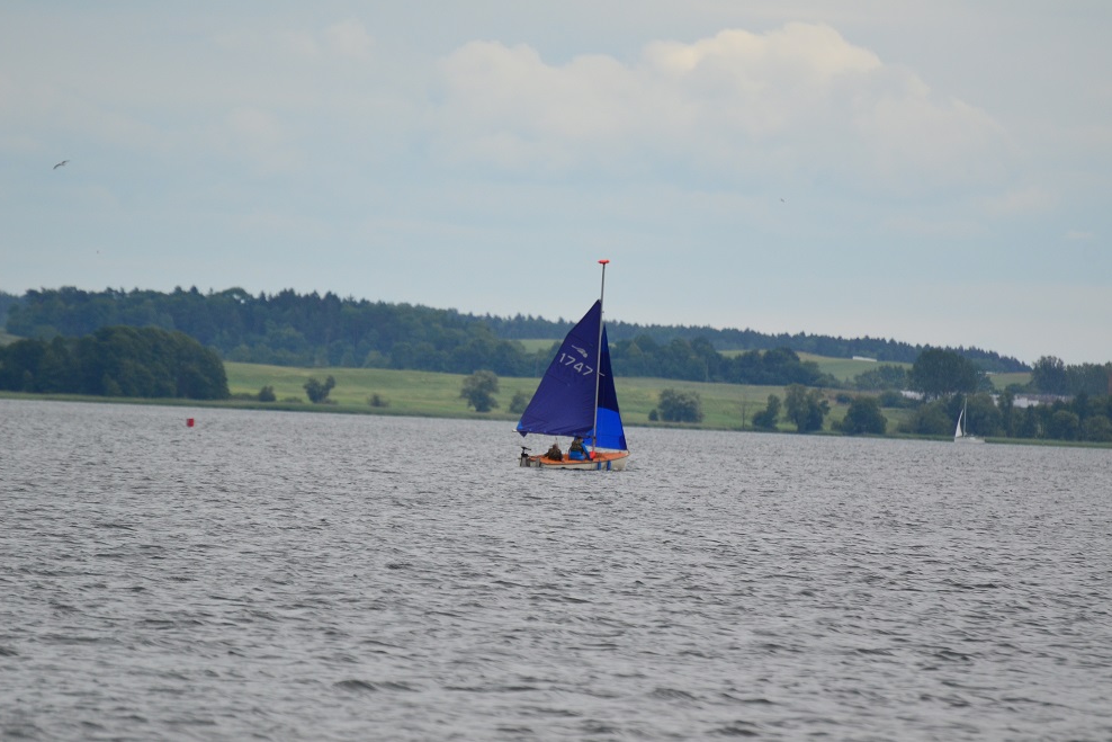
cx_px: 551
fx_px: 14025
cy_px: 371
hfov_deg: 4.5
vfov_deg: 3.0
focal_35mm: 454
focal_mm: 300
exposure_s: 1/2500
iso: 640
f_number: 5.6
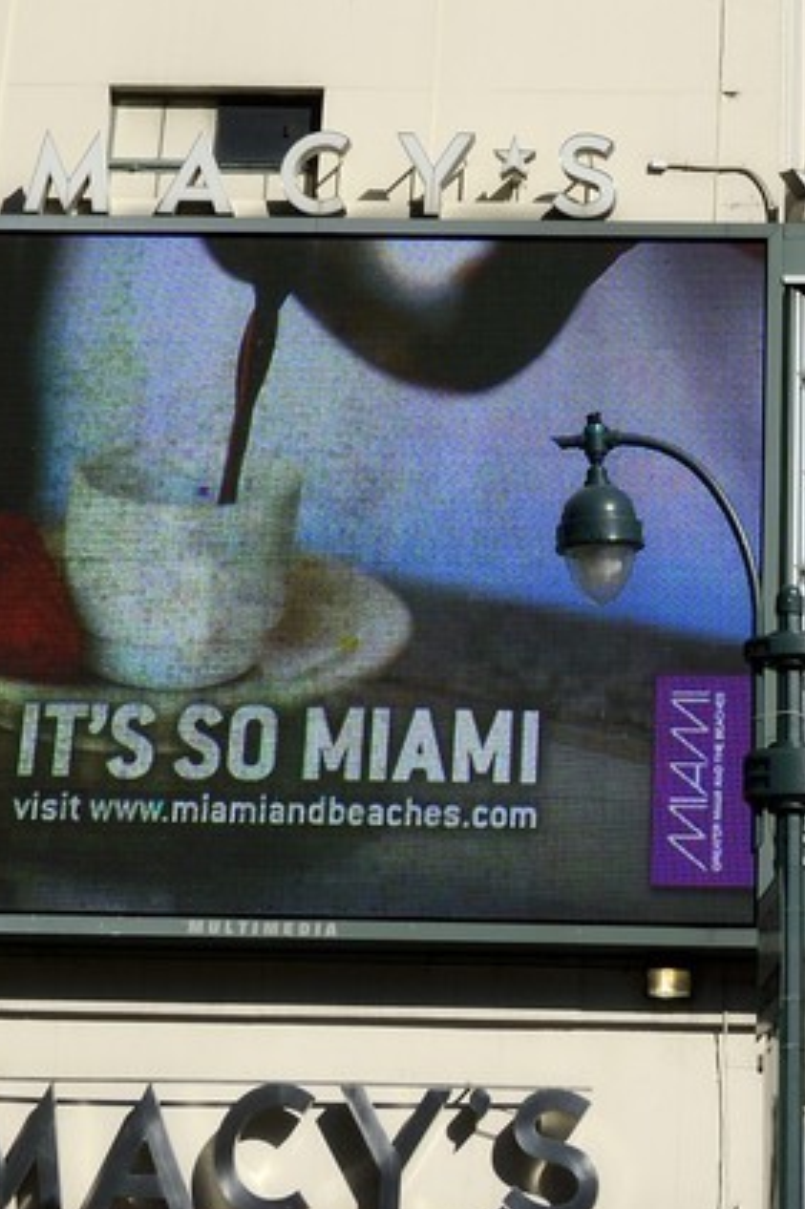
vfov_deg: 14.1
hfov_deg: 10.6
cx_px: 709
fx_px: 4330
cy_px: -974
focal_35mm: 129
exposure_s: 1/320
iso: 200
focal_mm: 34
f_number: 14
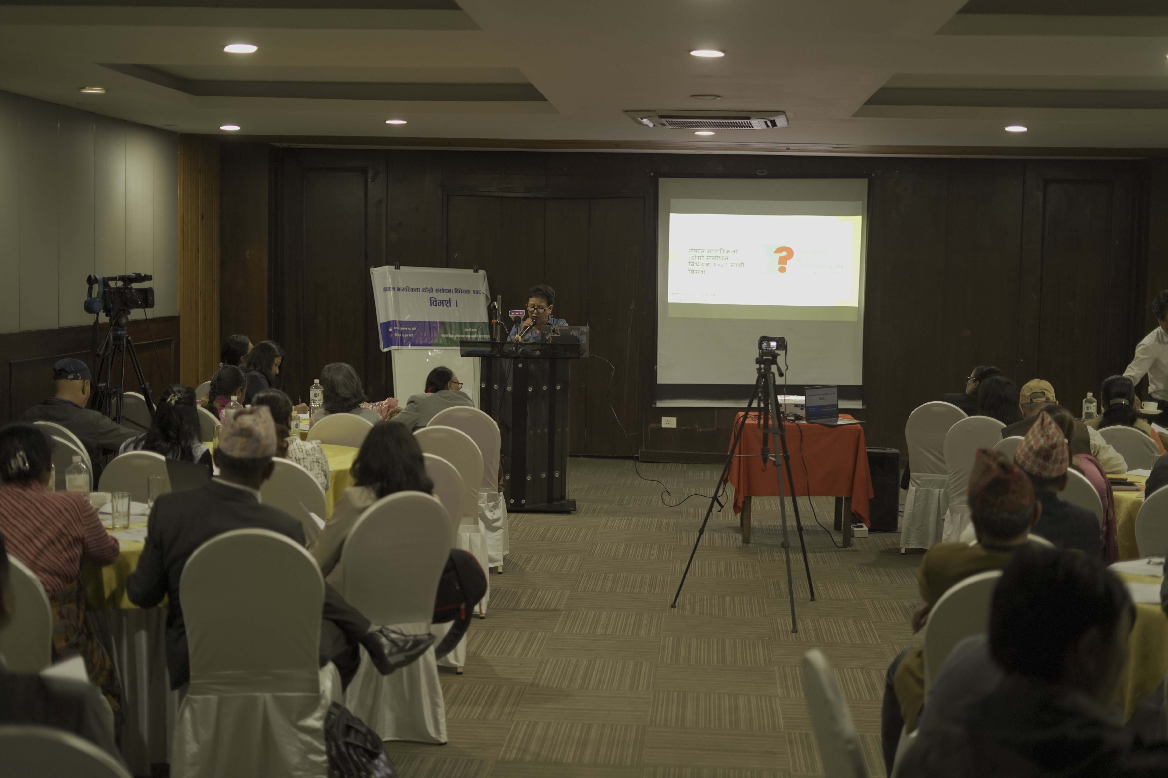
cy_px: 389
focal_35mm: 50
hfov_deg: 39.6
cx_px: 584
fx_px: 1622
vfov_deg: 27.0
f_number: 1.8
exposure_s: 1/200
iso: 1000
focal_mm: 50
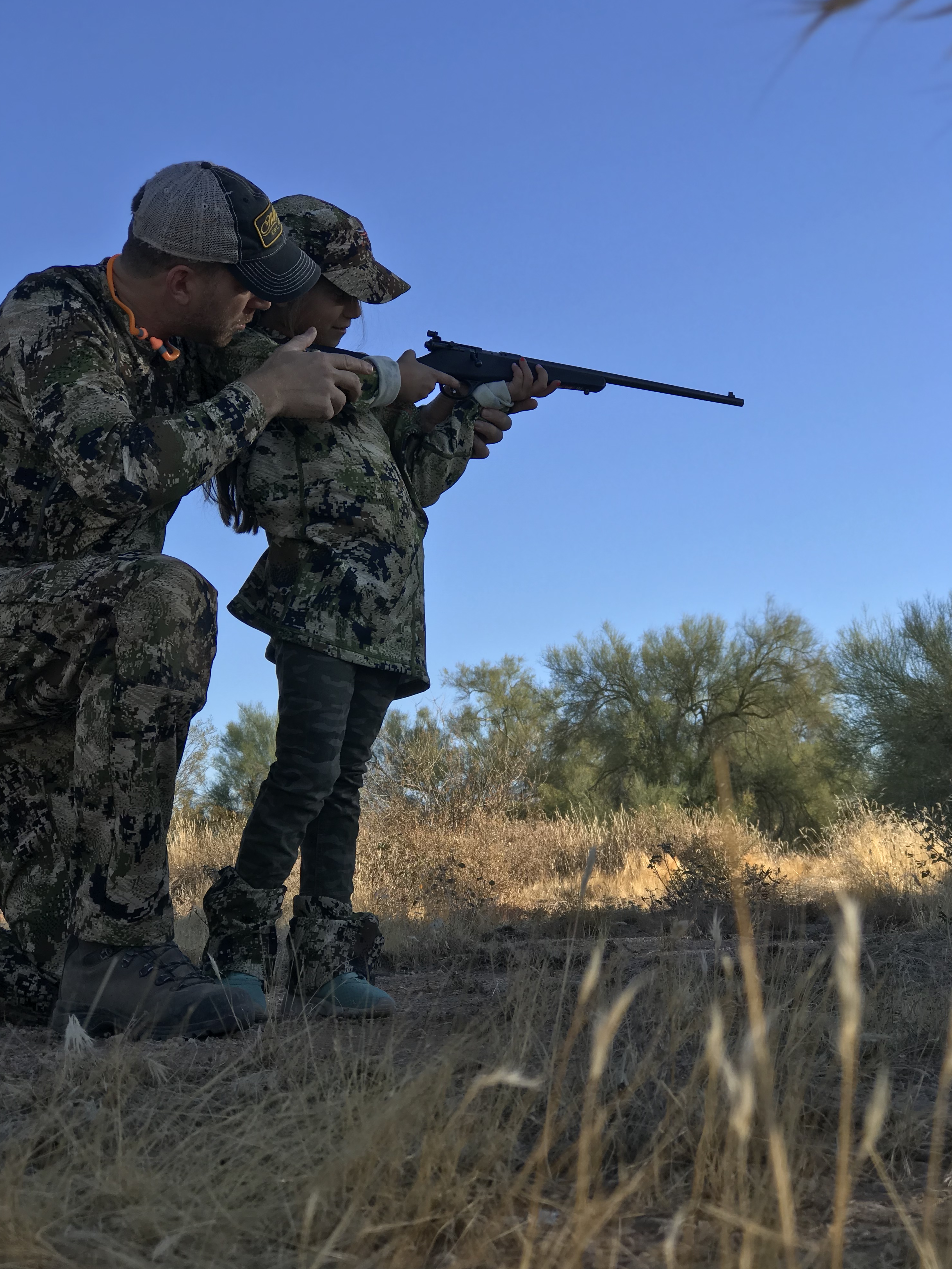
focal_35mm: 58
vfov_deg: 33.2
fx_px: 2127
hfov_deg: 25.2
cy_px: 633
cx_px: 475
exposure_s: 1/509
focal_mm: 6.6
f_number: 2.8
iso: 20
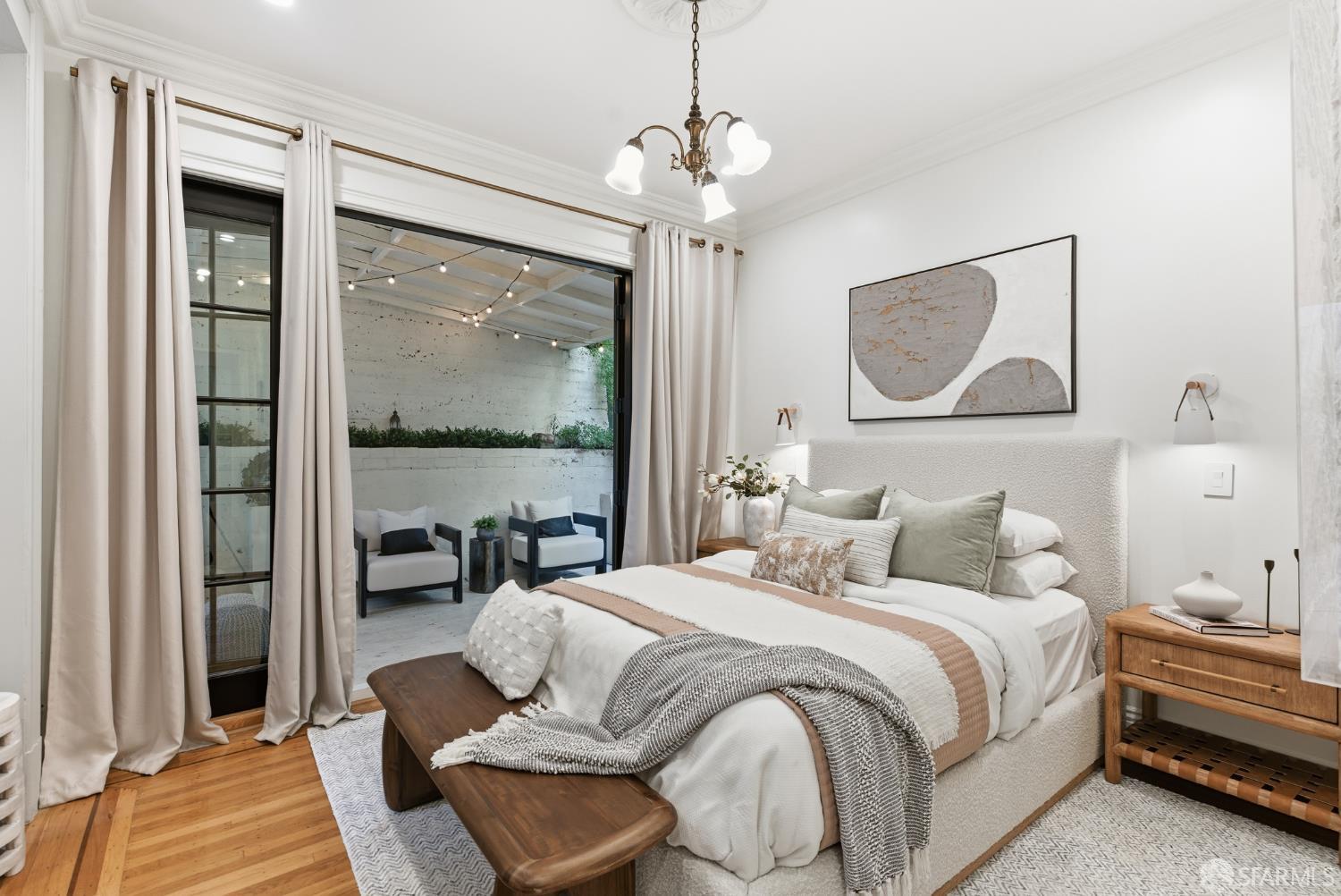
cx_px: 670
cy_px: 448
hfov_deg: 96.7
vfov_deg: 73.8
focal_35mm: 16
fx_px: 596
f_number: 8
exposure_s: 1/15
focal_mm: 16
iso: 100
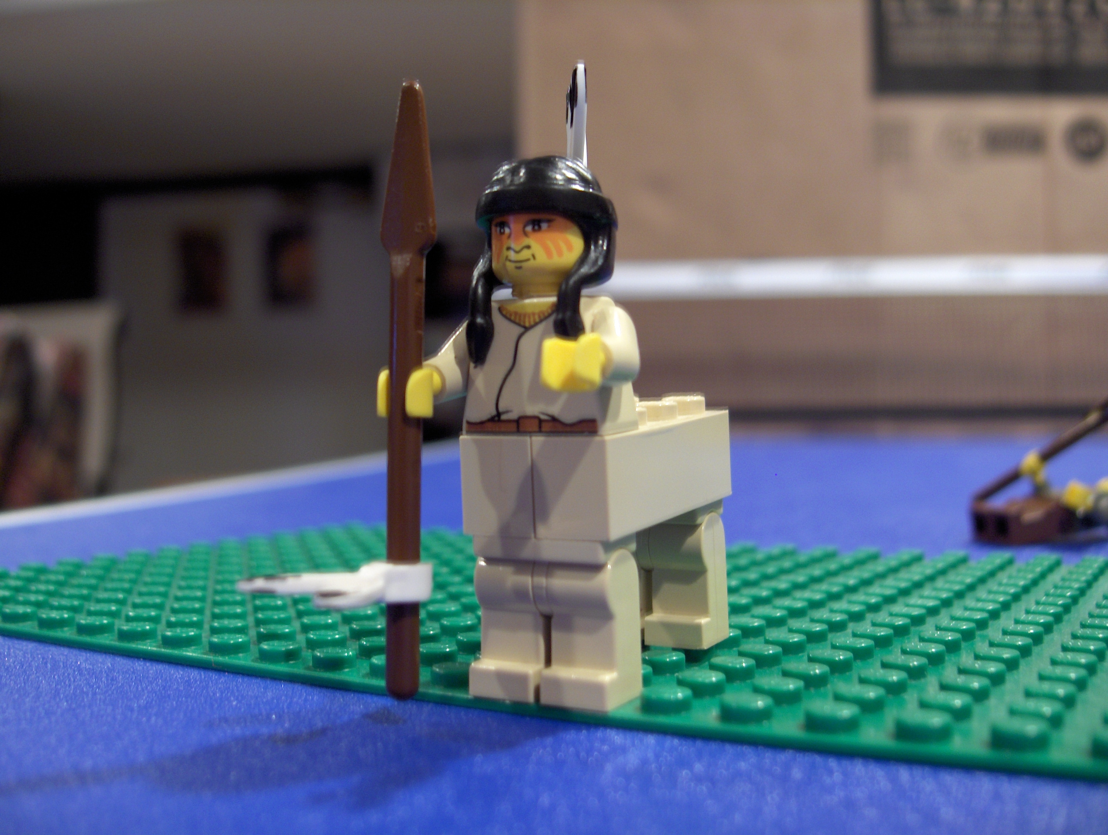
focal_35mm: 39
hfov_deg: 47.8
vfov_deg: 36.9
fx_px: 1250
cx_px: 554
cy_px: 418
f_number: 2.8
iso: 100
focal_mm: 8
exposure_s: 1/1.87
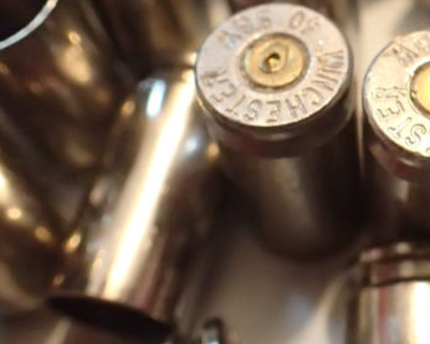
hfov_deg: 27.7
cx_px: 416
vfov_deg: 23.4
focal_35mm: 65
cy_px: 106
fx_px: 827
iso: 1600
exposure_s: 1/30
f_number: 2.3
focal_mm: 5.5
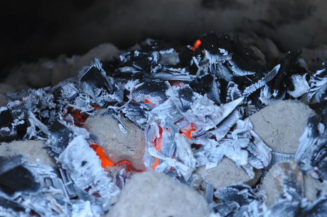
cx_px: 154
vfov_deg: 14.0
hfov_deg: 20.9
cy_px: 117
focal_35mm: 98
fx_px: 886
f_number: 5.6
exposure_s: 1/60
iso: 800
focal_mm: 55
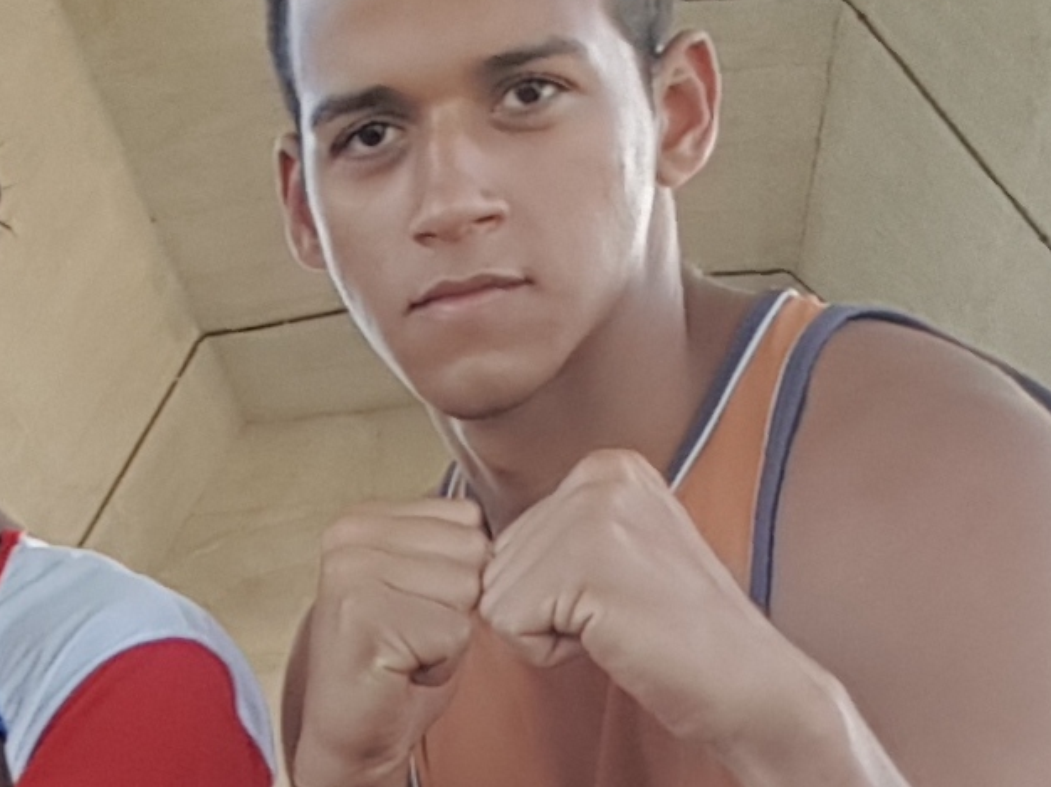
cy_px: 1606
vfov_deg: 14.1
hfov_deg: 21.3
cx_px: -136
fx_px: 2640
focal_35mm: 87
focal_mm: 2.1
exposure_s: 1/207
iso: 50
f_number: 1.7
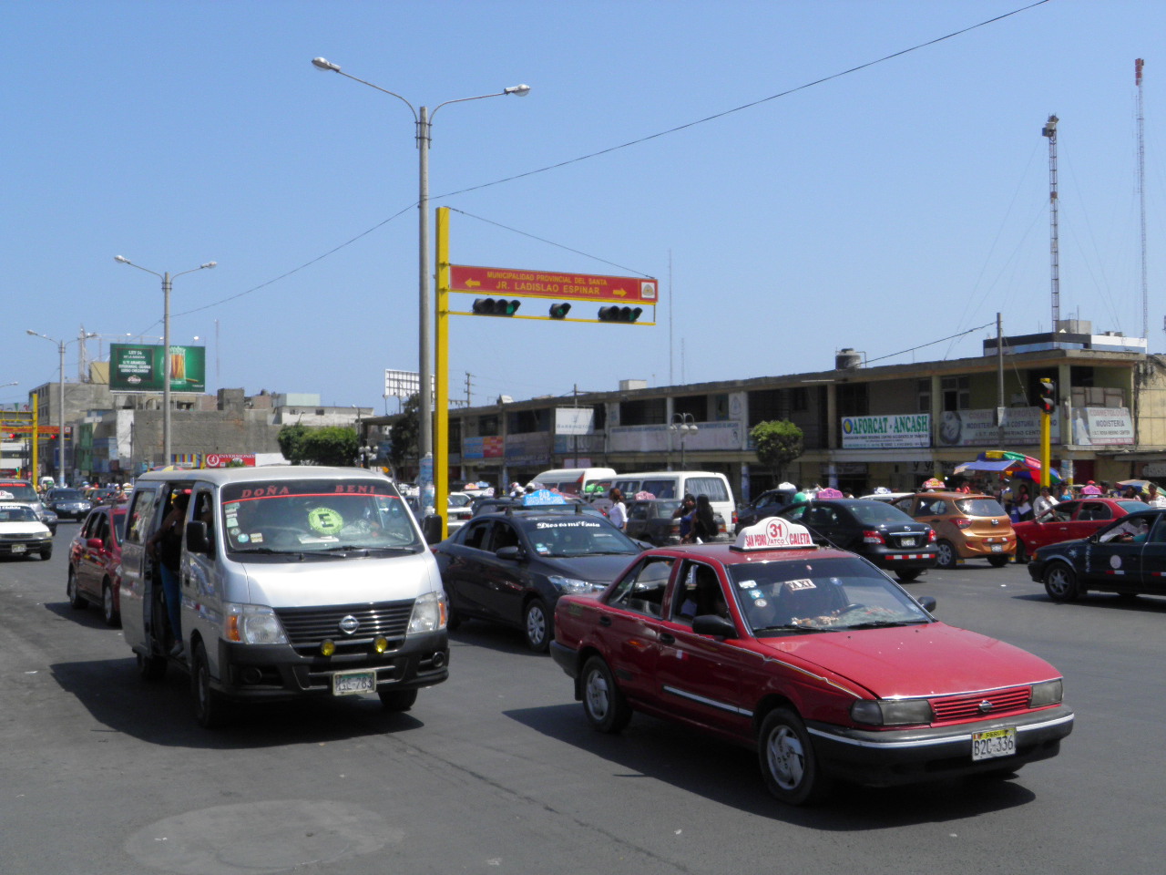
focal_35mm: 39
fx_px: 1314
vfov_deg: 36.8
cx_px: 583
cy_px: 438
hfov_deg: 47.9
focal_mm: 7.1
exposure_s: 1/640
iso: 100
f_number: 5.7
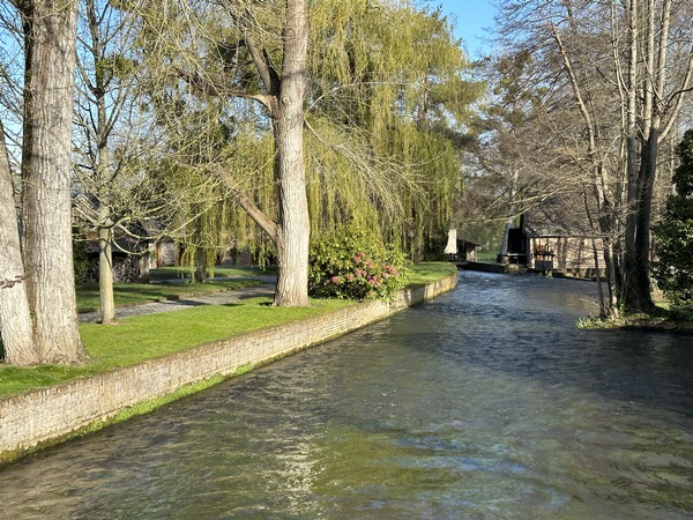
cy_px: 260
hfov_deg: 39.7
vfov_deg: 30.3
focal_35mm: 48
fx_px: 961
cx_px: 346
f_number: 1.78
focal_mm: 6.86
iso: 64
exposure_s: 1/1517
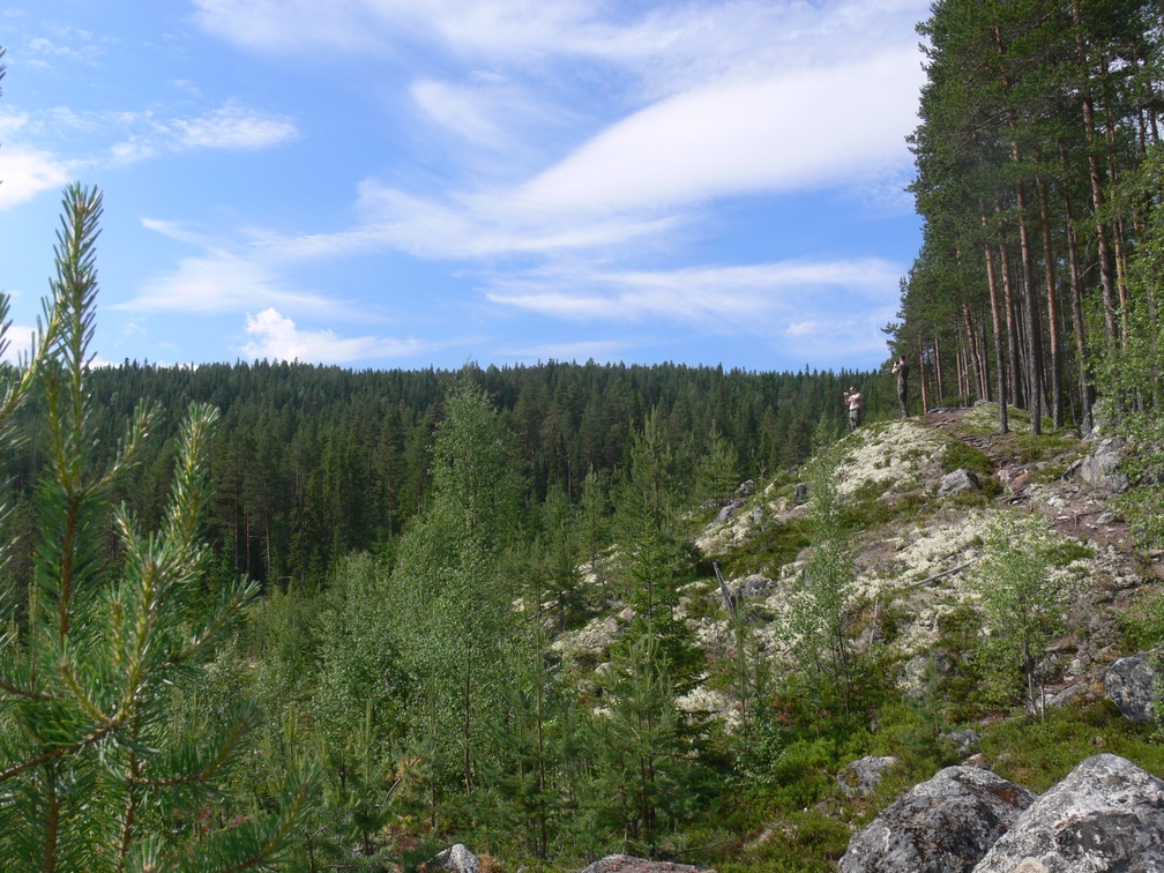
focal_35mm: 35
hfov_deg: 52.6
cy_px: 436
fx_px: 1177
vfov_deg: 40.7
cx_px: 582
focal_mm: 7.4
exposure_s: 1/125
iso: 80
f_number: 4.5
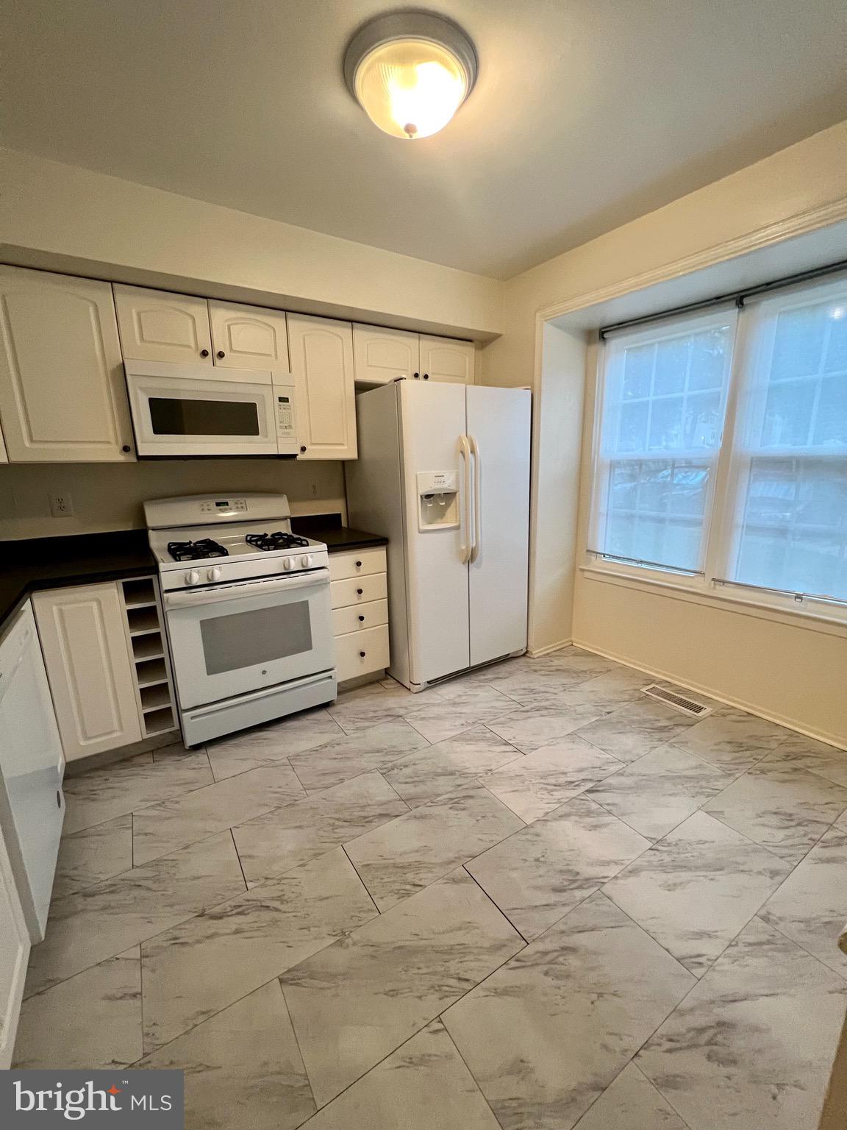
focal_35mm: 13
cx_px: 424
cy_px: 565
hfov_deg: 89.9
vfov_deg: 106.2
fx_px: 424
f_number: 1.8
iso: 400
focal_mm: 1.57
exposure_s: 1/60
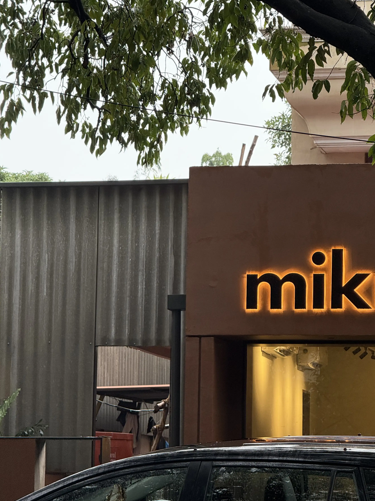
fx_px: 1965
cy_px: 266
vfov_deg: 14.5
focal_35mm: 136
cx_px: 204
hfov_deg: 10.9
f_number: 2.8
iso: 160
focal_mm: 15.66
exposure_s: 1/99
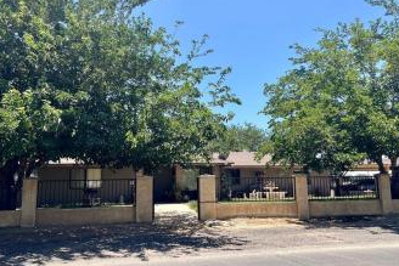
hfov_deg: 57.2
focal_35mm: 33
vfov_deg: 40.0
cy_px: 138
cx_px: 208
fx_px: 366
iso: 50
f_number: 1.6
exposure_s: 1/2309
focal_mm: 5.1
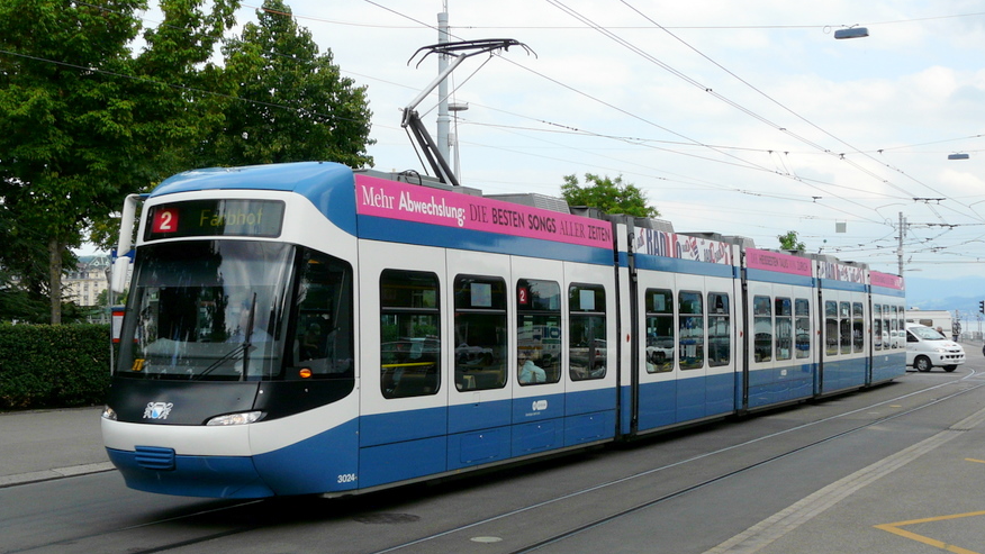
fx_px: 1332
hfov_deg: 40.6
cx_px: 466
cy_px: 289
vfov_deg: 23.5
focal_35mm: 51
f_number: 5.6
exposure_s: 1/250
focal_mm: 6.7
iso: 100
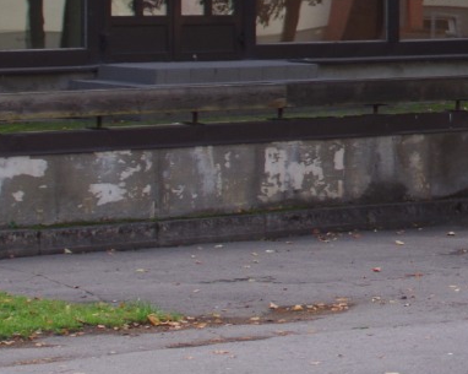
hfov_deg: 9.6
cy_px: -195
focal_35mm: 196
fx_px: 2713
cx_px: 718
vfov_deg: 7.7
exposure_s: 1/60
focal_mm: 33
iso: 200
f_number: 4
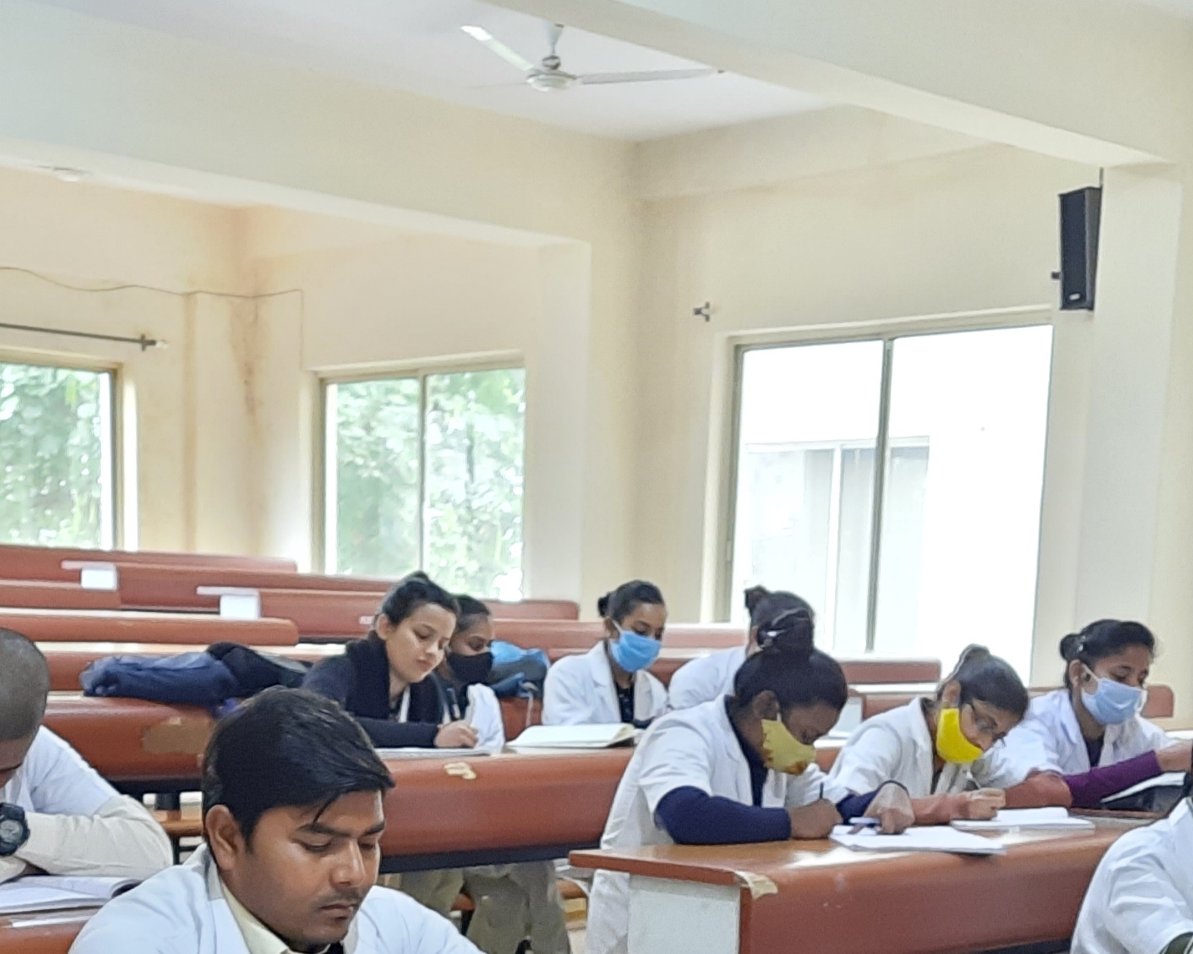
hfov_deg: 30.5
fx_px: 2189
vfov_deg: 23.5
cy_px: 965
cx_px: 542
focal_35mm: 62
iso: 640
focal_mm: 5.23
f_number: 1.8
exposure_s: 1/20
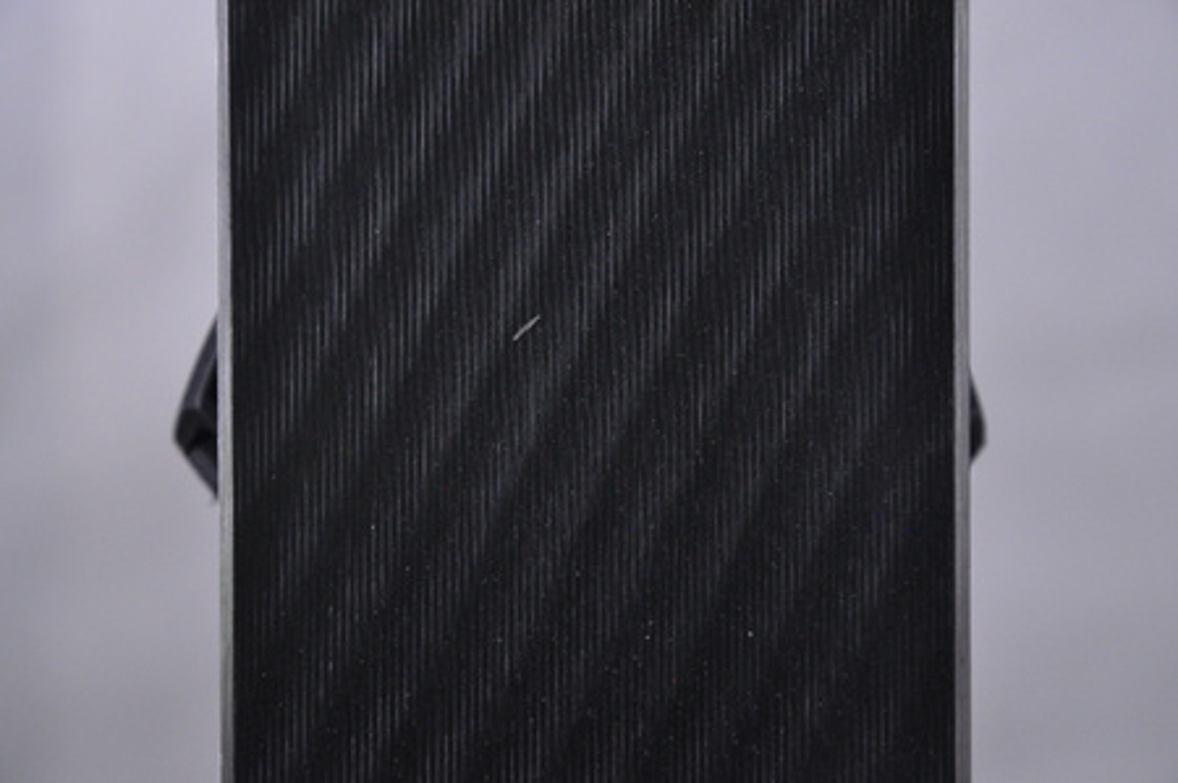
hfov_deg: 13.1
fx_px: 5148
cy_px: 392
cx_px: 589
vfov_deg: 8.7
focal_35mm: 158
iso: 3200
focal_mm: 105
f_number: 9.5
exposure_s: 1/125
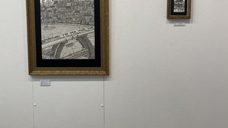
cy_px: 36
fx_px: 230
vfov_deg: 30.8
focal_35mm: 38
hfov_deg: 52.8
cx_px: 114
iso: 80
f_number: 1.8
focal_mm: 4.25
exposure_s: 1/100
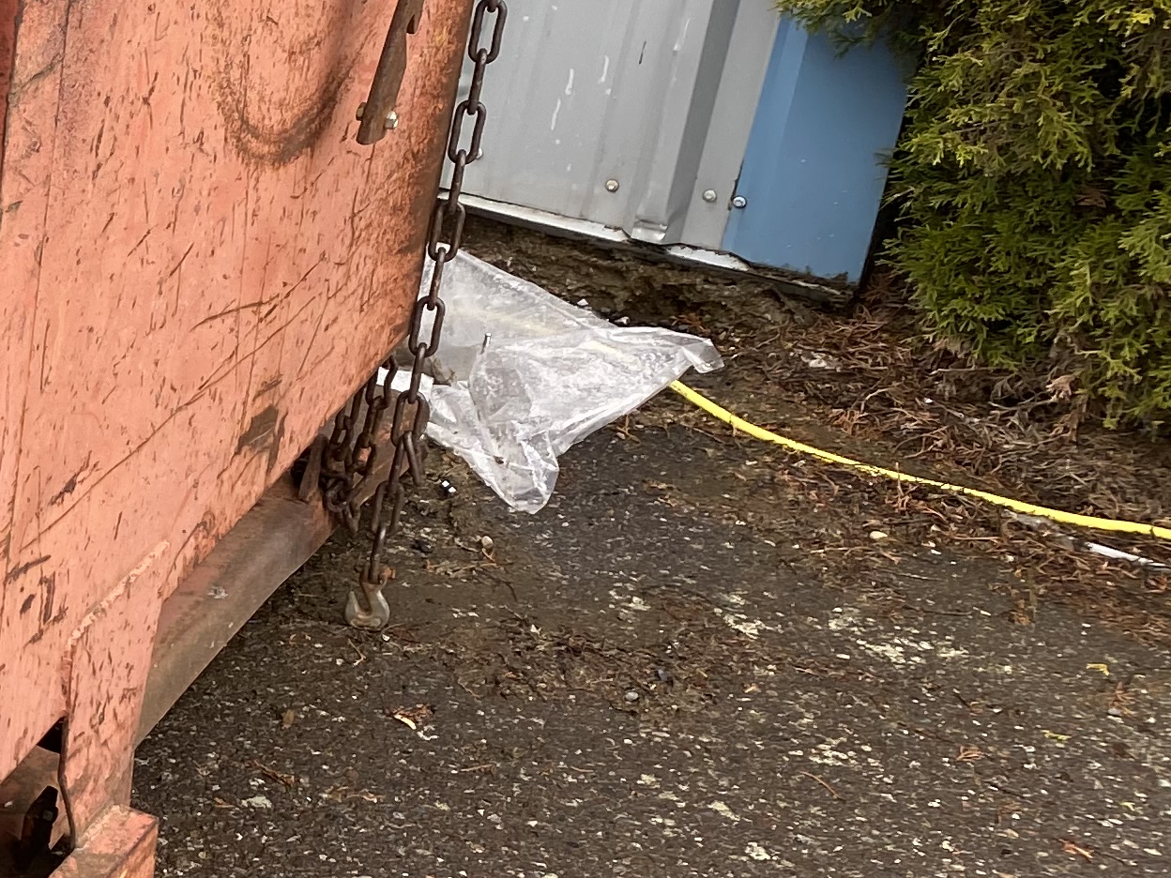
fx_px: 2842
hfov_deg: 20.0
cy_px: 369
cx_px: -593
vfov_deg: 17.6
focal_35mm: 84
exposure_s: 1/303
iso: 32
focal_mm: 4.25
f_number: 1.8
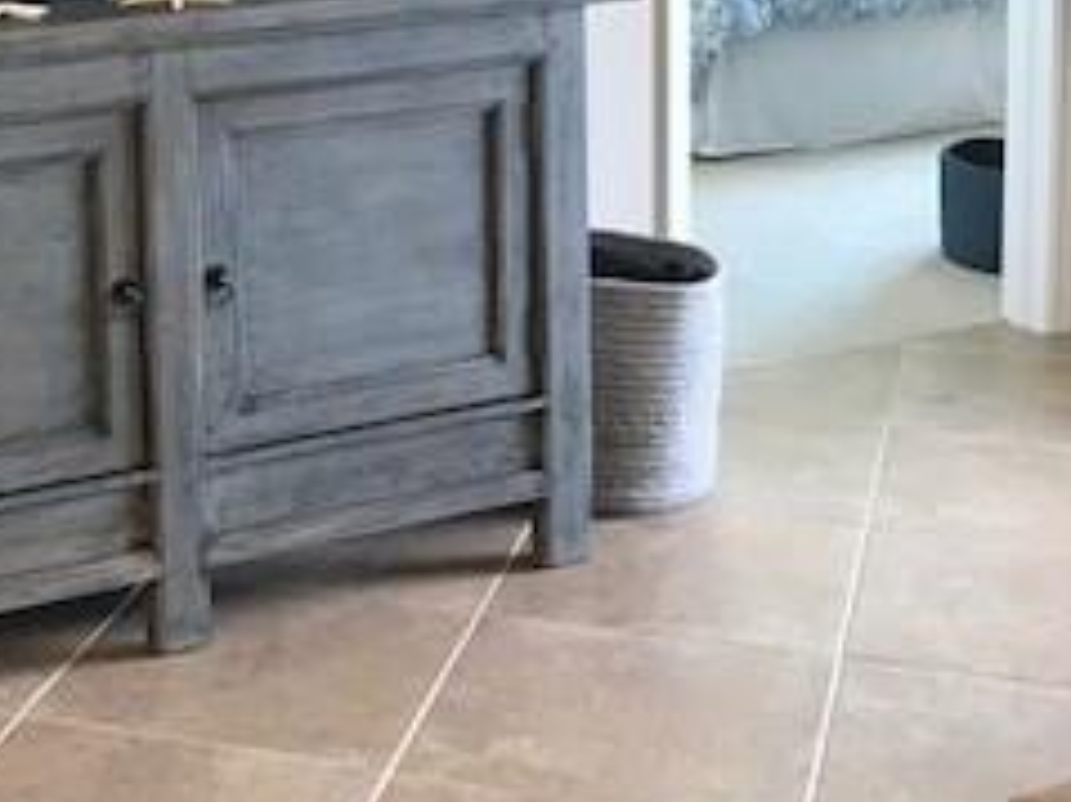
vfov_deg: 18.9
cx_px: 184
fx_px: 2319
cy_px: -76
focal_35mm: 75
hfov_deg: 25.5
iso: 40
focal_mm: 3.99
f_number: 1.8
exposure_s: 1/17
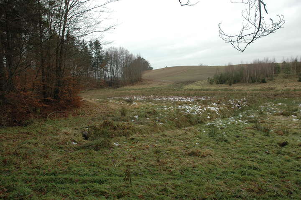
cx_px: 150
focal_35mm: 27
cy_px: 100
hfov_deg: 67.4
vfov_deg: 47.9
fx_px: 226
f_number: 7.1
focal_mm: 18
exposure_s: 1/200
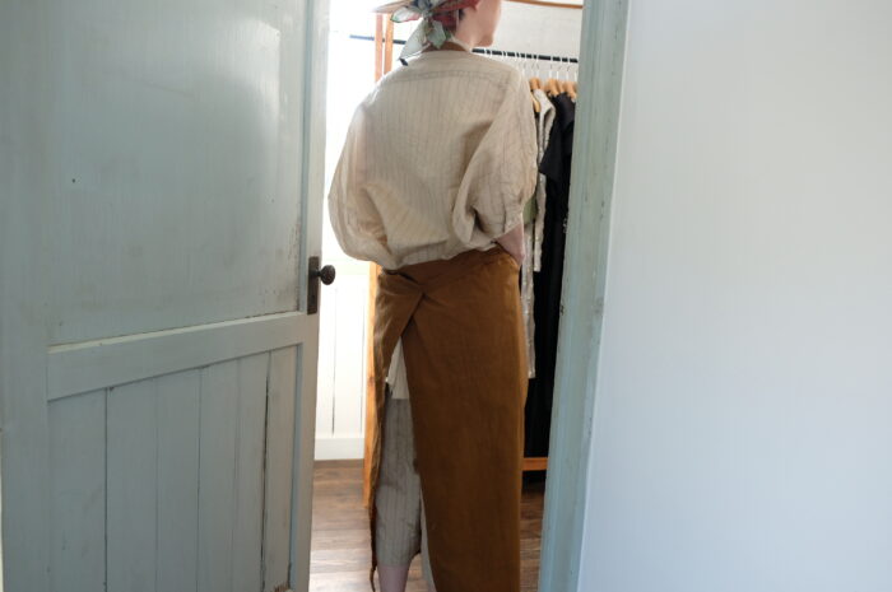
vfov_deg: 47.8
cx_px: 446
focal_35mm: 27
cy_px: 296
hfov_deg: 67.4
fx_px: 668
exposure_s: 1/200
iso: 1000
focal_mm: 18
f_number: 4
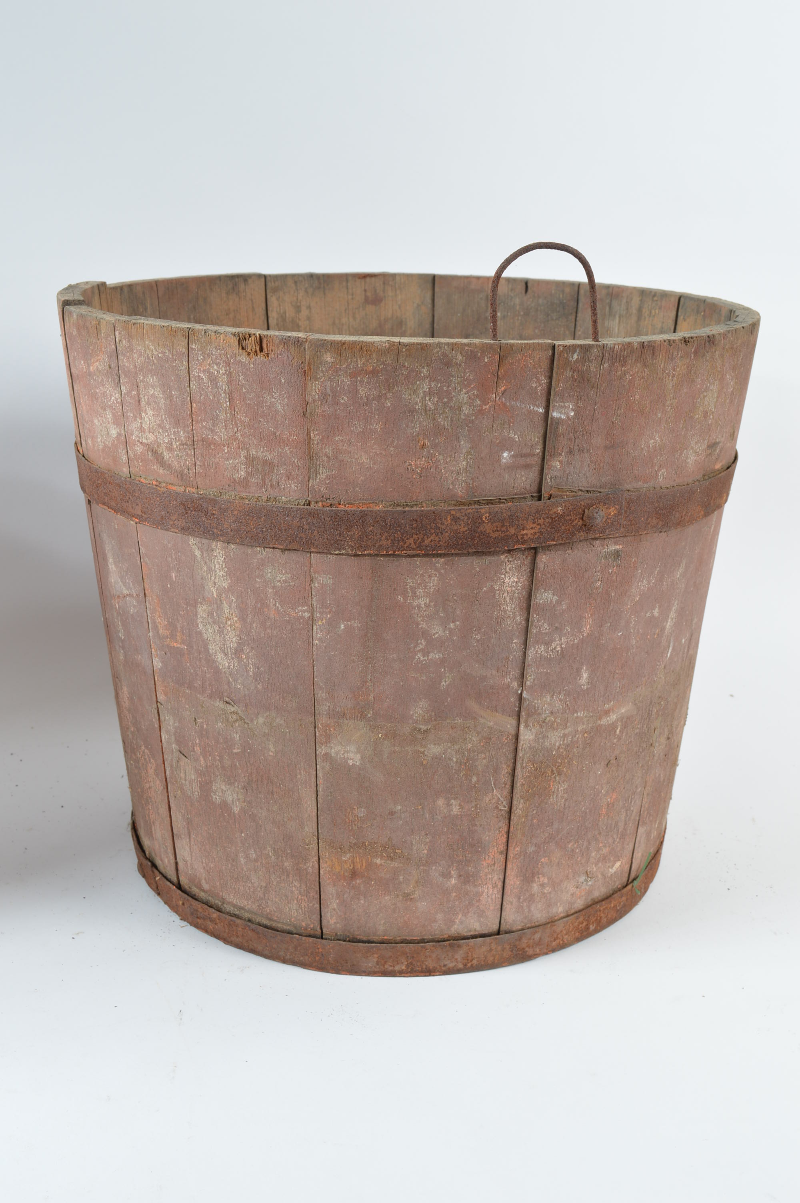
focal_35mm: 40
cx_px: 400
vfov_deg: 48.0
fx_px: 1352
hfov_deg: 33.0
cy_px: 602
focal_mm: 27
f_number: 11
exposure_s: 1/100
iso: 100
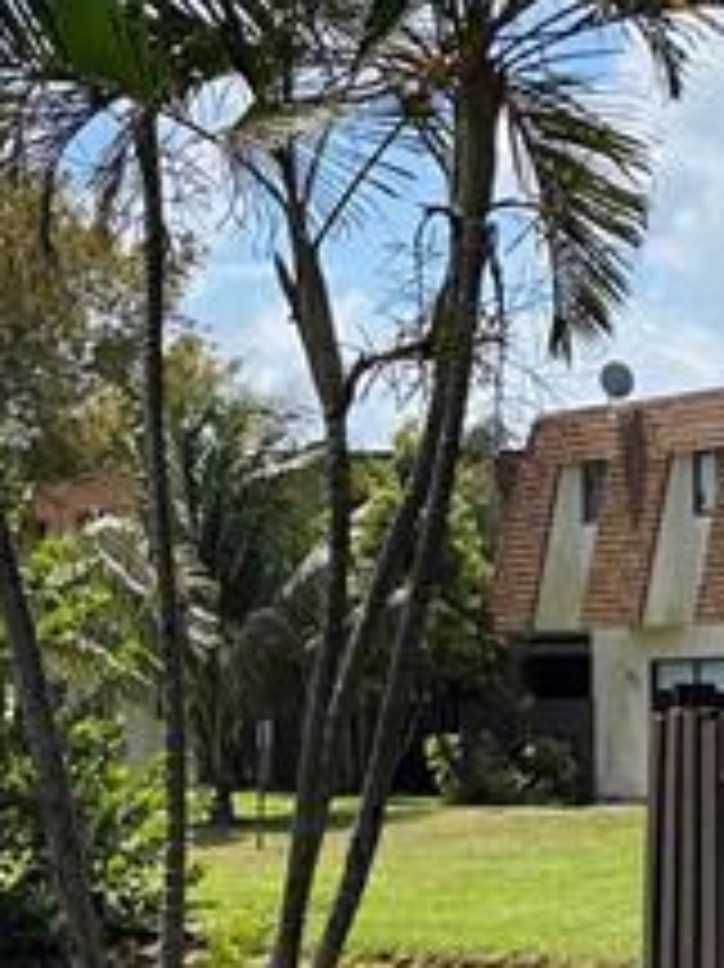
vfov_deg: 10.5
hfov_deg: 7.9
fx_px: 5192
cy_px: 1009
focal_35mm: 186
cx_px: -252
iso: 20
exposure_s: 1/2083
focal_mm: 6
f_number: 2
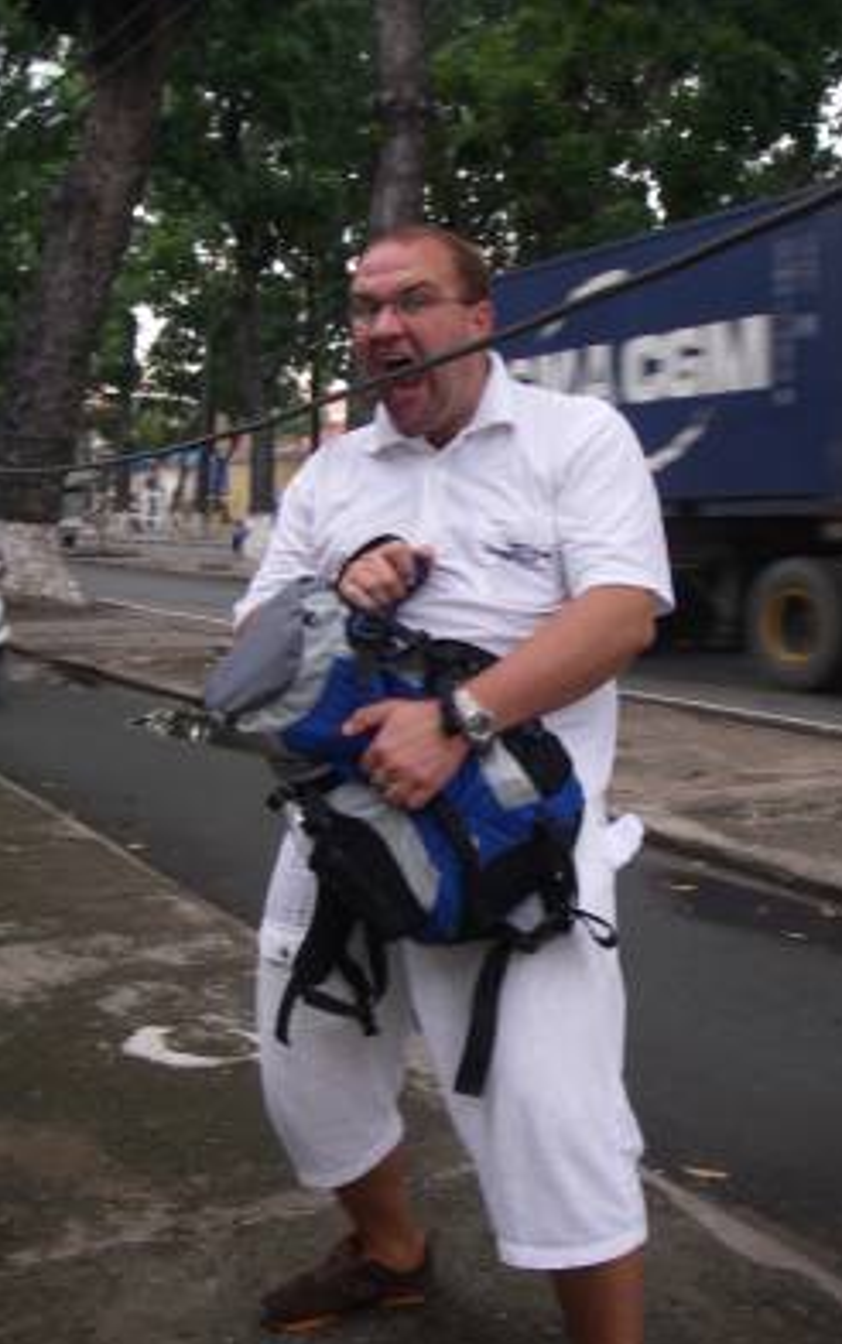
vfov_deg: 48.2
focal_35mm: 41
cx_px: 445
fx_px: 1504
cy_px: 681
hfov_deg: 31.3
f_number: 3.3
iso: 80
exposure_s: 1/50
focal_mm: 6.3
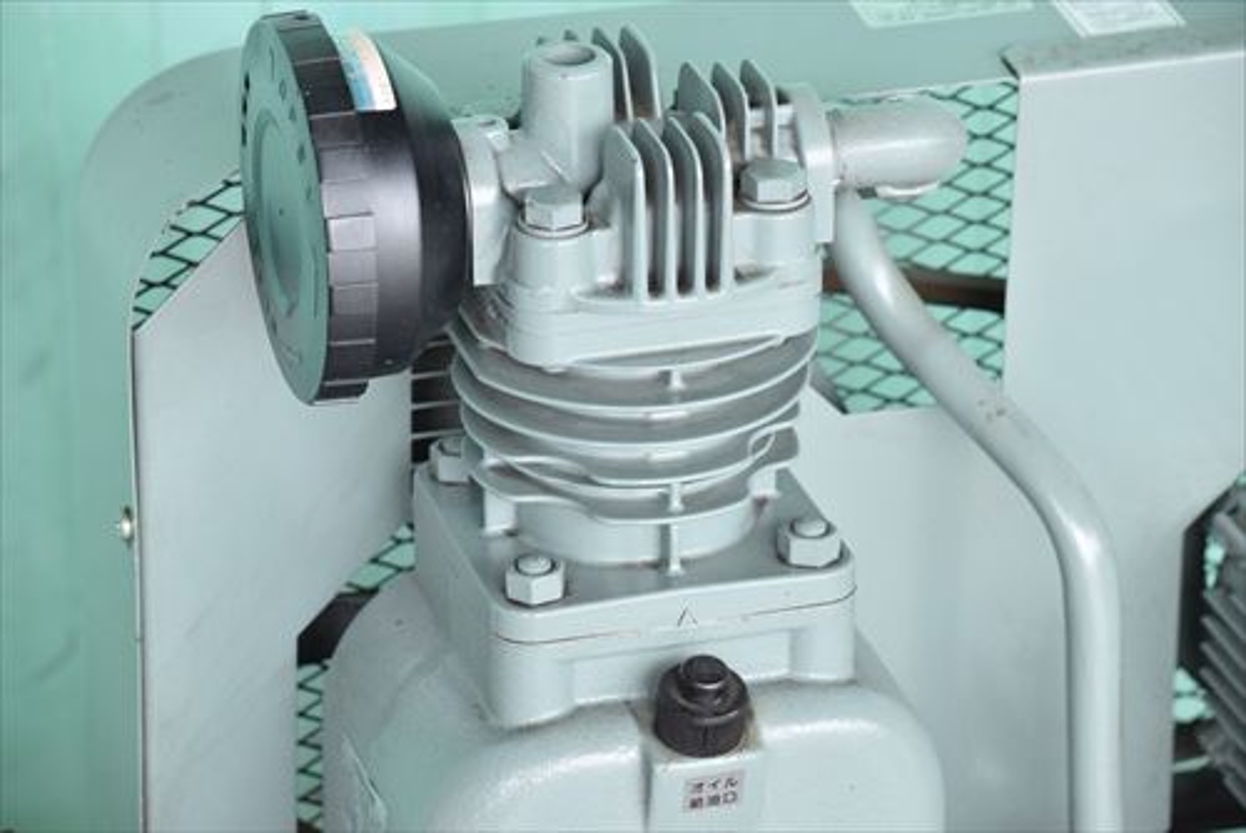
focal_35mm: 138
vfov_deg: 10.0
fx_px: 4779
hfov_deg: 14.9
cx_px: 623
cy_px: 416
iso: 1250
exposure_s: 1/160
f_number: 6.3
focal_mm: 92
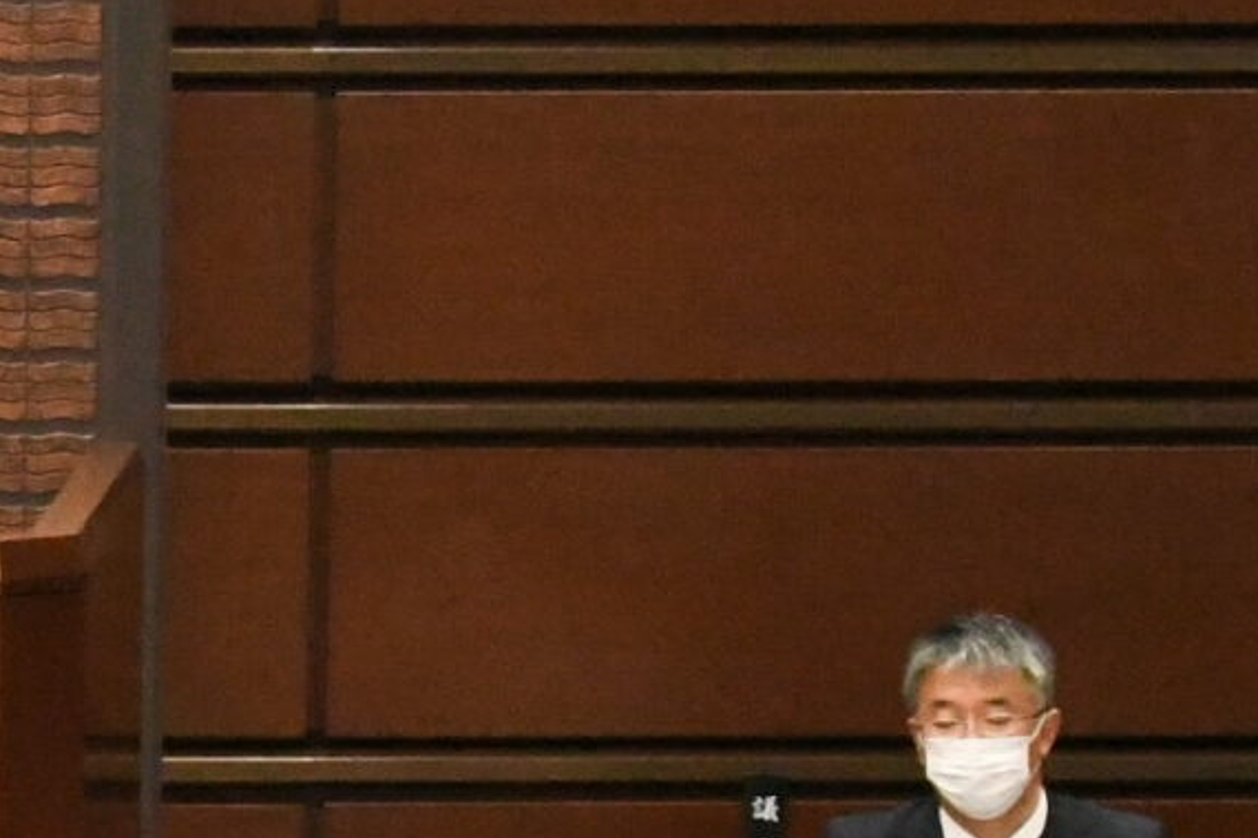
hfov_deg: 6.2
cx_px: -1278
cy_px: 961
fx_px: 11318
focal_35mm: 324
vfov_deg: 4.2
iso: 12800
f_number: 11
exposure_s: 1/80
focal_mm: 48
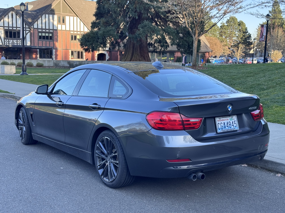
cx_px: 142
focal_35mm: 48
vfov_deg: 30.3
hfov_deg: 39.7
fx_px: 395
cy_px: 106
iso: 64
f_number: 1.78
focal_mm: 6.76
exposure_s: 1/347
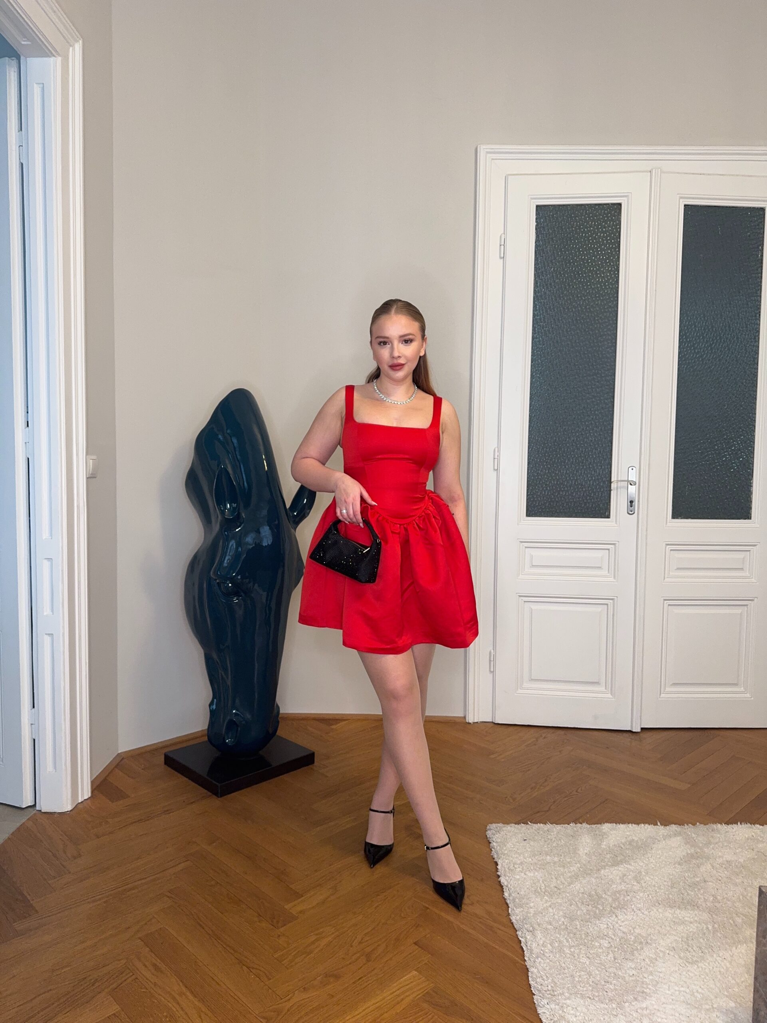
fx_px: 709
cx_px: 384
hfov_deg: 56.8
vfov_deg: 71.6
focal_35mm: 24
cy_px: 512
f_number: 1.78
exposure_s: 1/66
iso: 160
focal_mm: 6.76
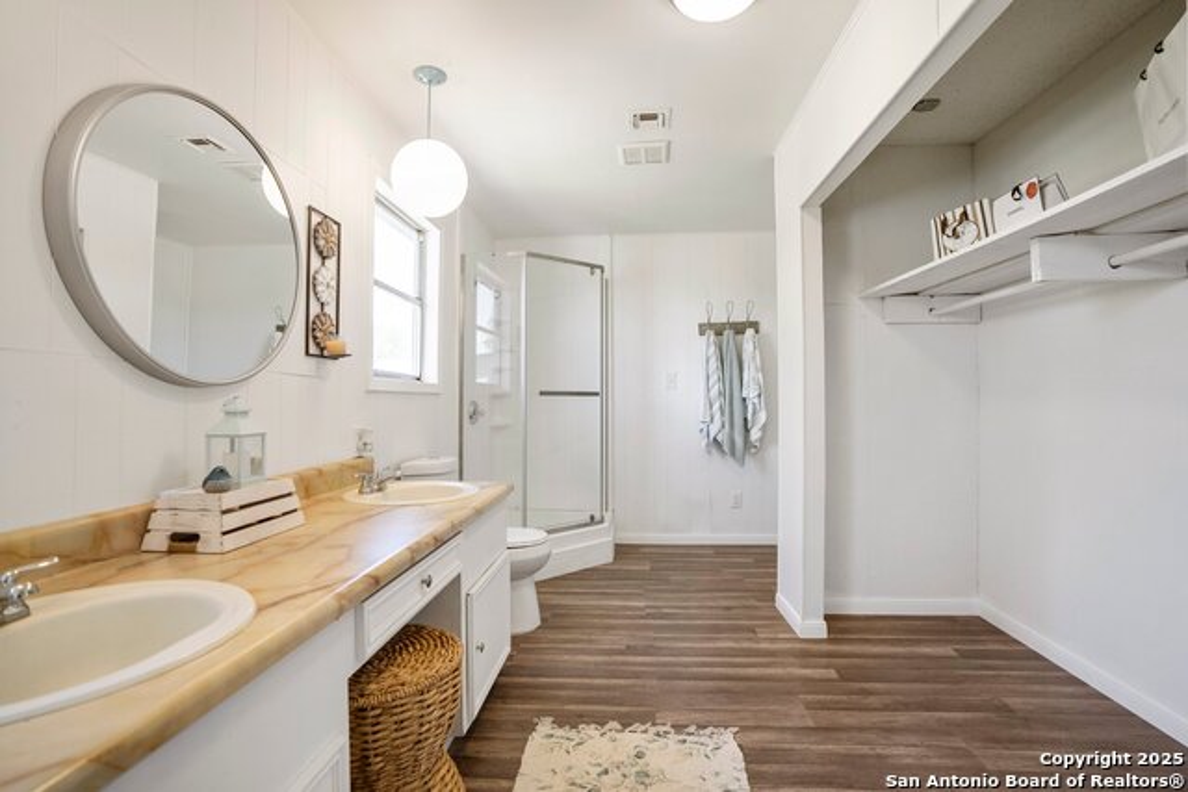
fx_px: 528
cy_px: 396
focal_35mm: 16
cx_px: 594
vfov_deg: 73.8
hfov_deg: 96.7
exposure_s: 1/160
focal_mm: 16
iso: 500
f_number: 4
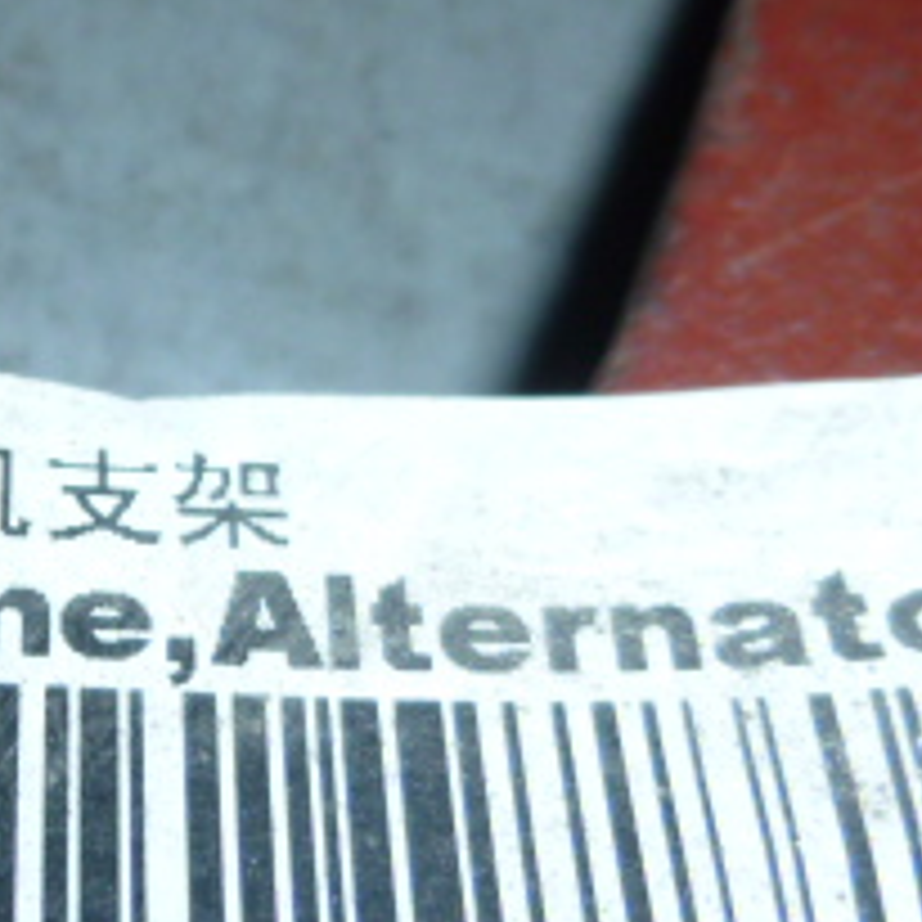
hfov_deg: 23.6
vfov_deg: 25.0
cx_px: -67
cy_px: 495
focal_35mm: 69
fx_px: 2079
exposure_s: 1/60
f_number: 3.1
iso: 100
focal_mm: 4.5
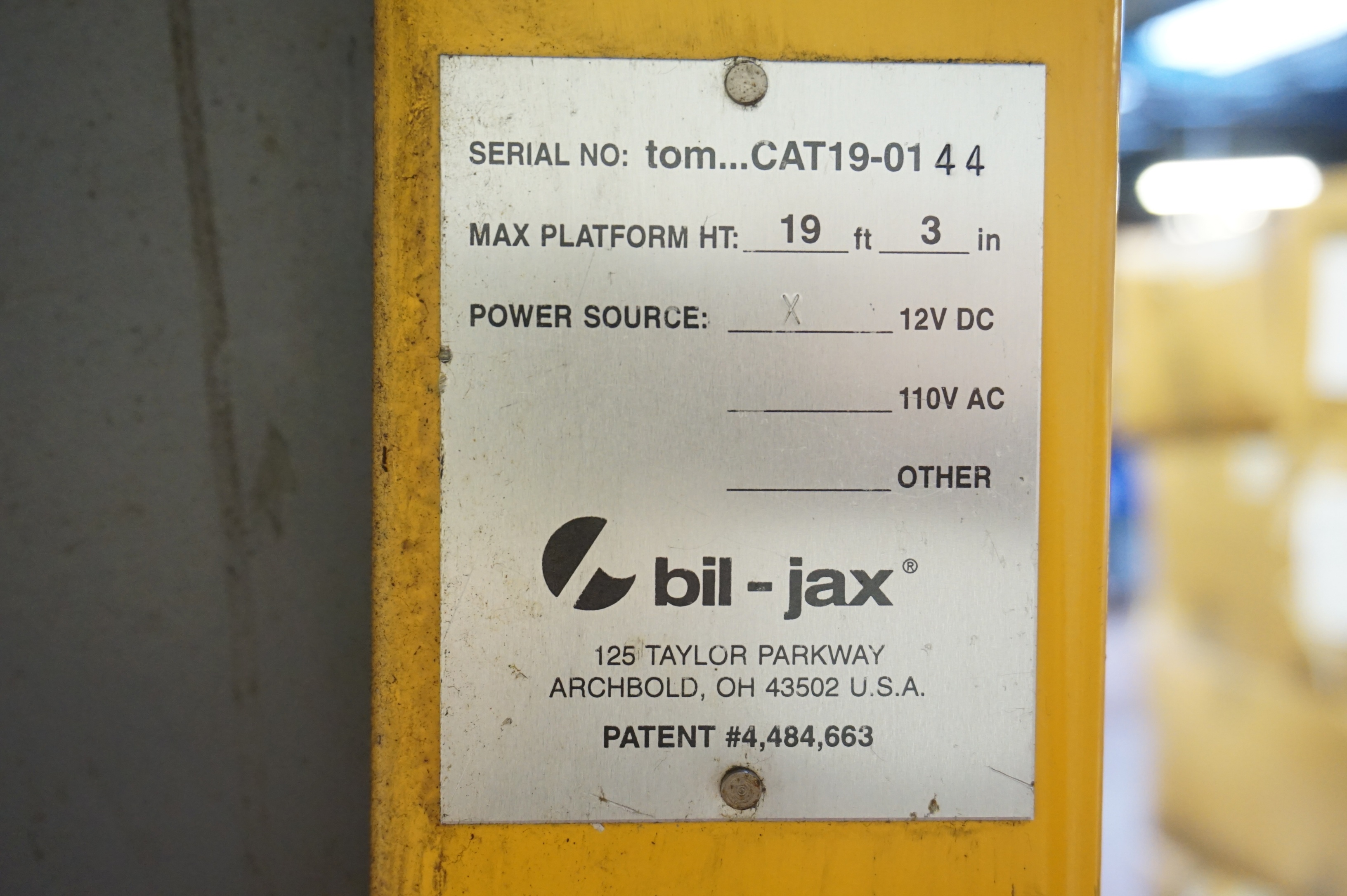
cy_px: 448
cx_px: 674
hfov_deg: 45.0
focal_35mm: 44
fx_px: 1627
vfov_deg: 30.8
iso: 2000
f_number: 4.5
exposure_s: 1/60
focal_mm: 29
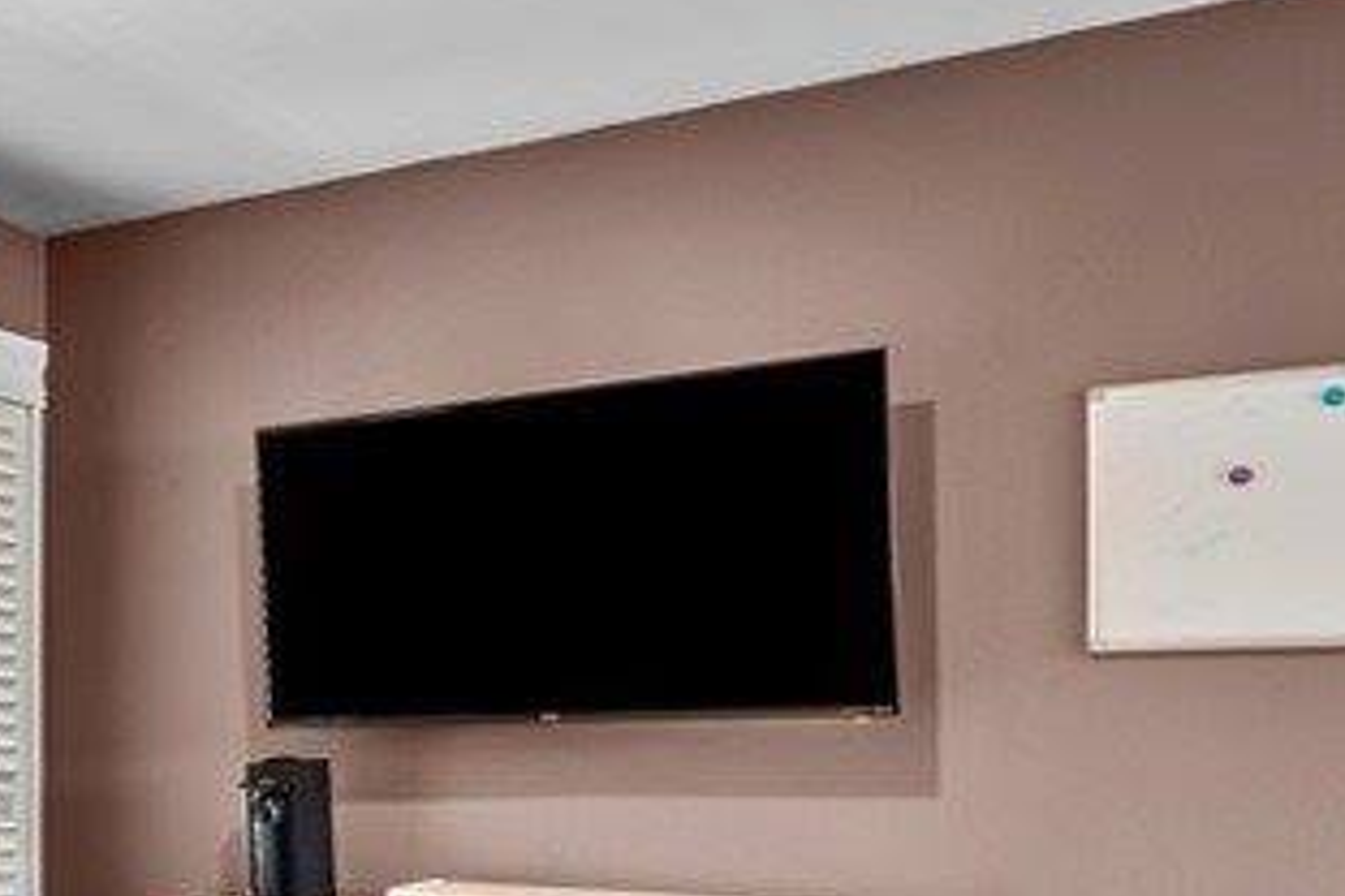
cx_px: -405
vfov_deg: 28.6
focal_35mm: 46
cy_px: 722
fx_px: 1718
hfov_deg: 32.3
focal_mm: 14
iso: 250
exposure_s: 1/5
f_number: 9
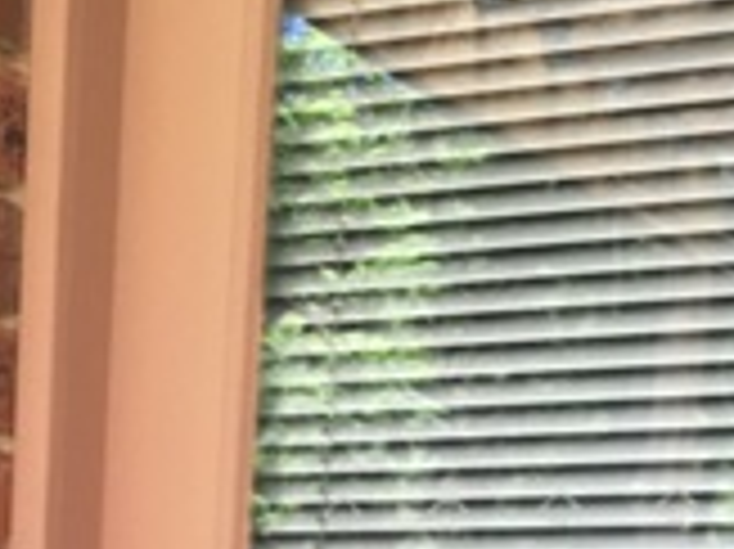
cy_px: 1062
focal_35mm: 114
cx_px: -185
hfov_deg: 16.5
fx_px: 2415
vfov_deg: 11.7
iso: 25
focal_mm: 4.15
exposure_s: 1/50
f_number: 2.2
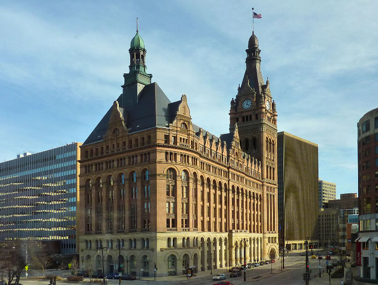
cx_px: 189
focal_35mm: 36
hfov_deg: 51.3
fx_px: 394
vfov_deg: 39.8
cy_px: 142
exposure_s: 1/200
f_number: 4
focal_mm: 4.1
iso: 125
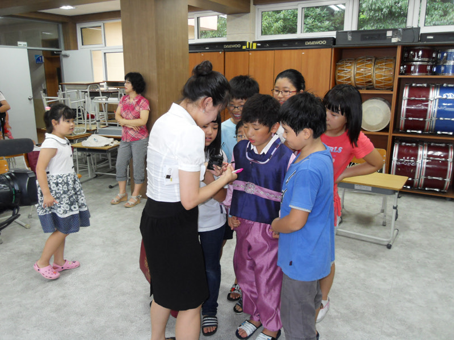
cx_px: 227
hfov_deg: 63.4
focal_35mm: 28
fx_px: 367
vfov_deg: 49.7
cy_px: 170
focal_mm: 6
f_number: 2.8
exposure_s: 1/45
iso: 200
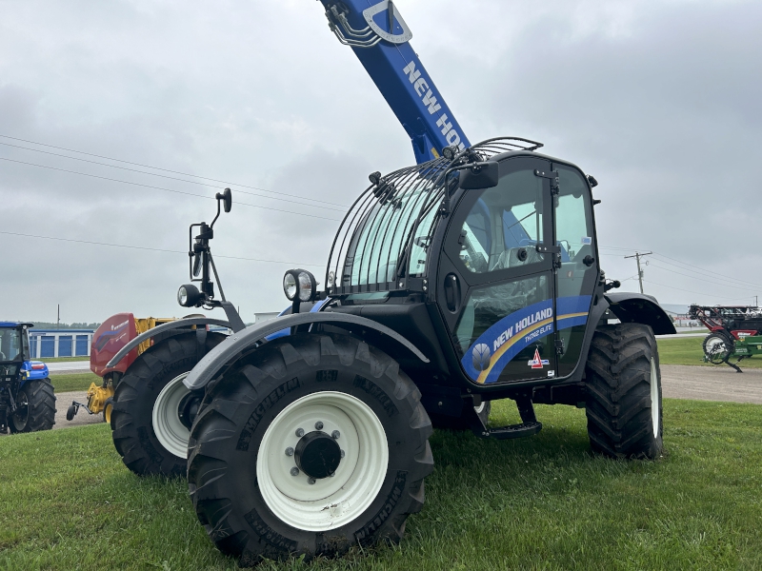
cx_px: 381
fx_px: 572
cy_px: 286
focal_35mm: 26
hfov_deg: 67.3
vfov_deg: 53.1
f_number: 1.5
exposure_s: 1/2457
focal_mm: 5.7
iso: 50
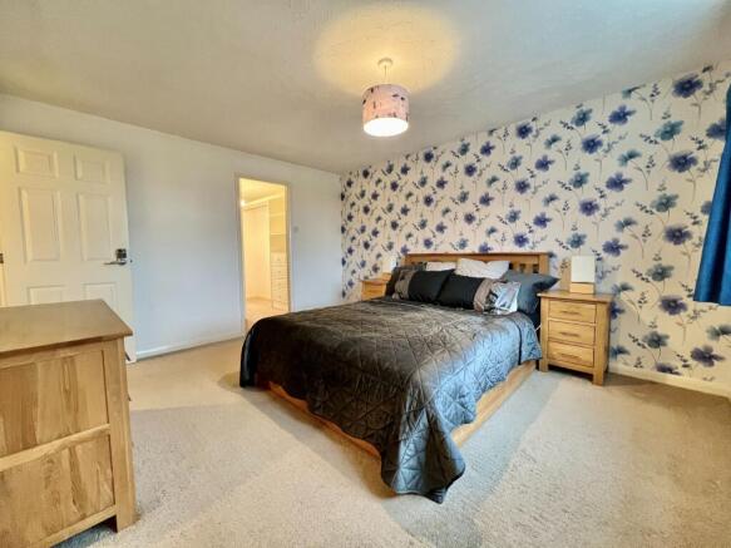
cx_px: 366
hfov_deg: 106.2
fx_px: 274
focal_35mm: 13
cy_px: 274
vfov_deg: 89.9
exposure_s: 1/50
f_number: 1.8
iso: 250
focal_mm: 1.57
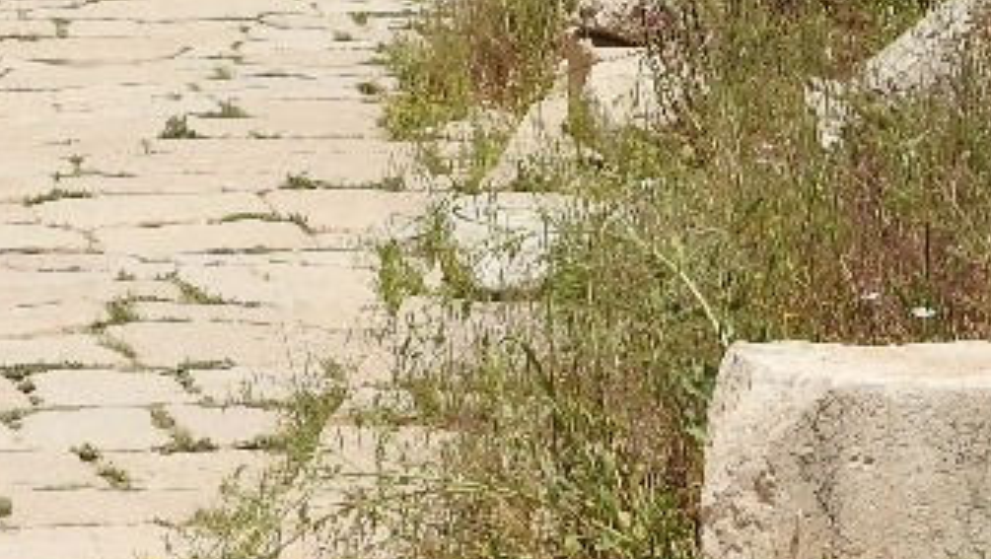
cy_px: -574
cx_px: 530
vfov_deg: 7.5
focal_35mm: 156
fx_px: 4102
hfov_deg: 13.8
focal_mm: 7.2
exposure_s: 1/1600
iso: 100
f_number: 3.8
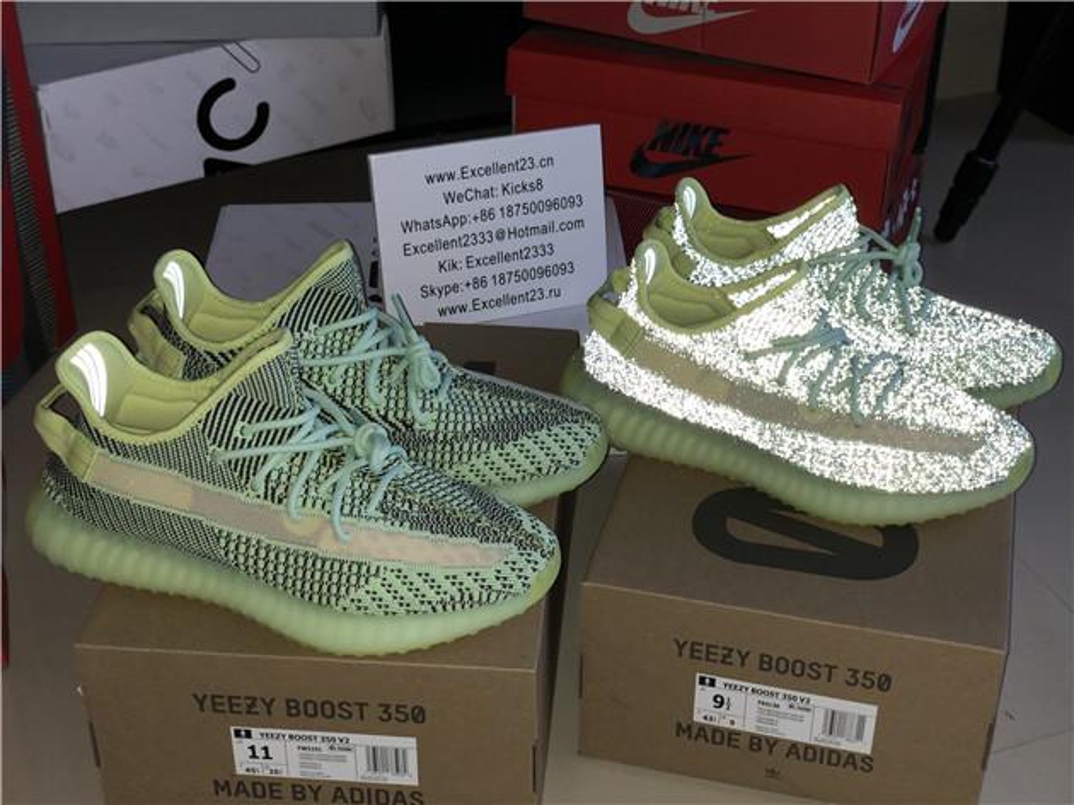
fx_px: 1613
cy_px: 402
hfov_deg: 36.8
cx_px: 537
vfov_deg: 28.0
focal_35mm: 52
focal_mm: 6
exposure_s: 1/30
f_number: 2.4
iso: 50
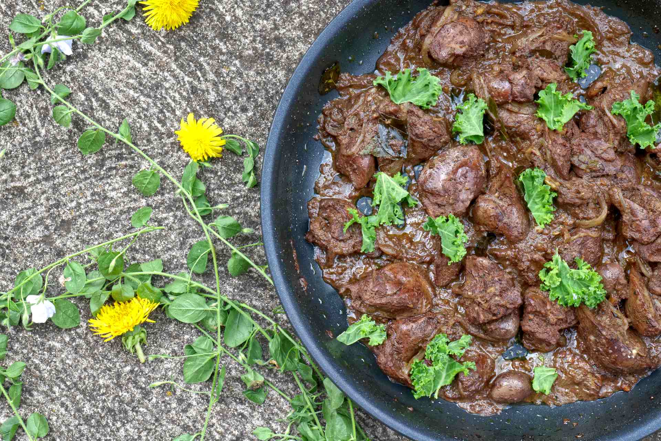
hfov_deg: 33.4
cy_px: 220
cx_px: 330
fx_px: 1102
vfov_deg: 22.6
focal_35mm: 60
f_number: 20
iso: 2000
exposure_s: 1/60
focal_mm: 60
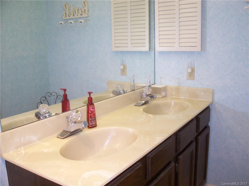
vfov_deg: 41.8
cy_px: 93
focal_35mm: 34
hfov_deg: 54.0
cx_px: 124
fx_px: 245
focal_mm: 5.6
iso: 125
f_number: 2.7
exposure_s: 1/60
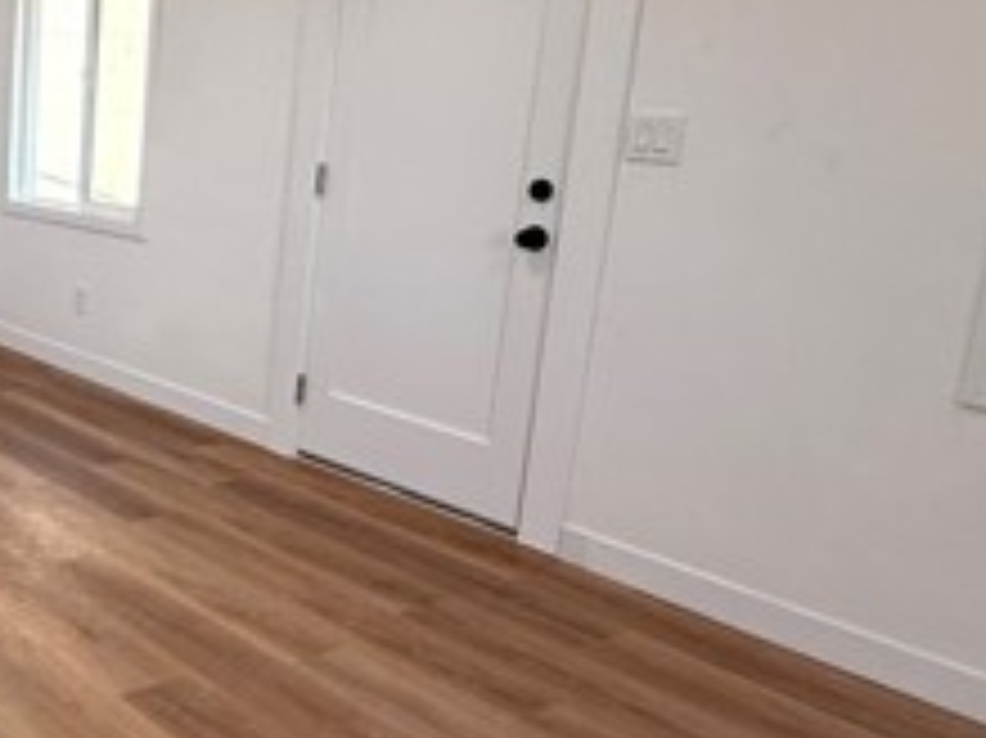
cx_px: -212
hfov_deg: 35.5
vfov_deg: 35.0
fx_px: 1167
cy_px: 302
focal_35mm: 41
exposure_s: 1/120
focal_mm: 2.22
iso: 160
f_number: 2.2
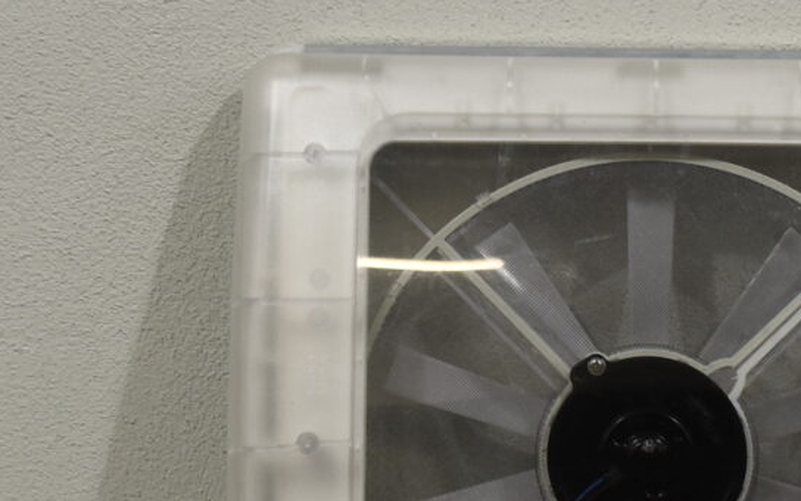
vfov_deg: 9.1
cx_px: 645
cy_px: 348
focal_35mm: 144
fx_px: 3143
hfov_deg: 14.4
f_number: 5.6
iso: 250
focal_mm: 20
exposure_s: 1/125
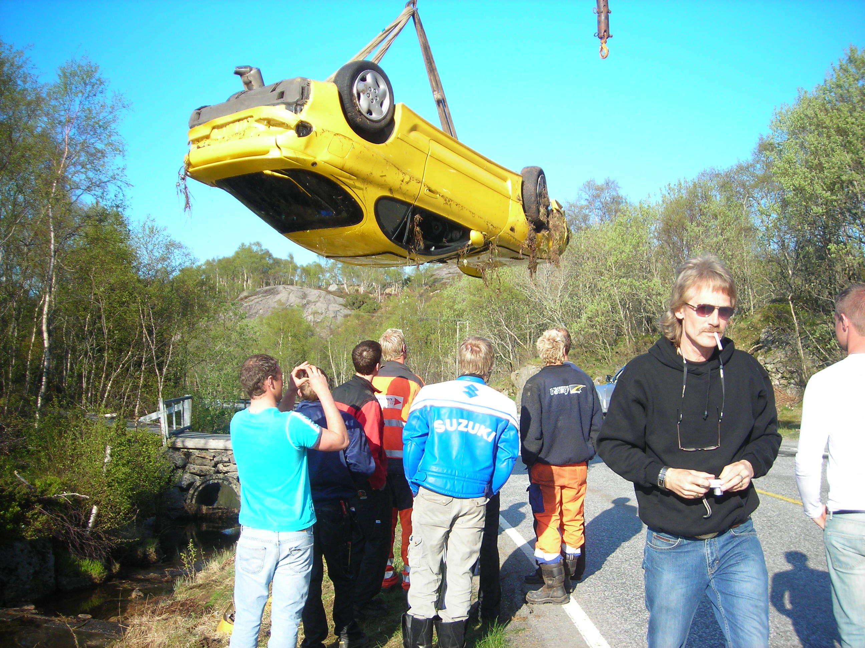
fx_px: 950
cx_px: 432
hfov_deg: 49.0
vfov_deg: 37.7
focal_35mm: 38
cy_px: 324
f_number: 3.2
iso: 50
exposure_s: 1/280
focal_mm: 6.3
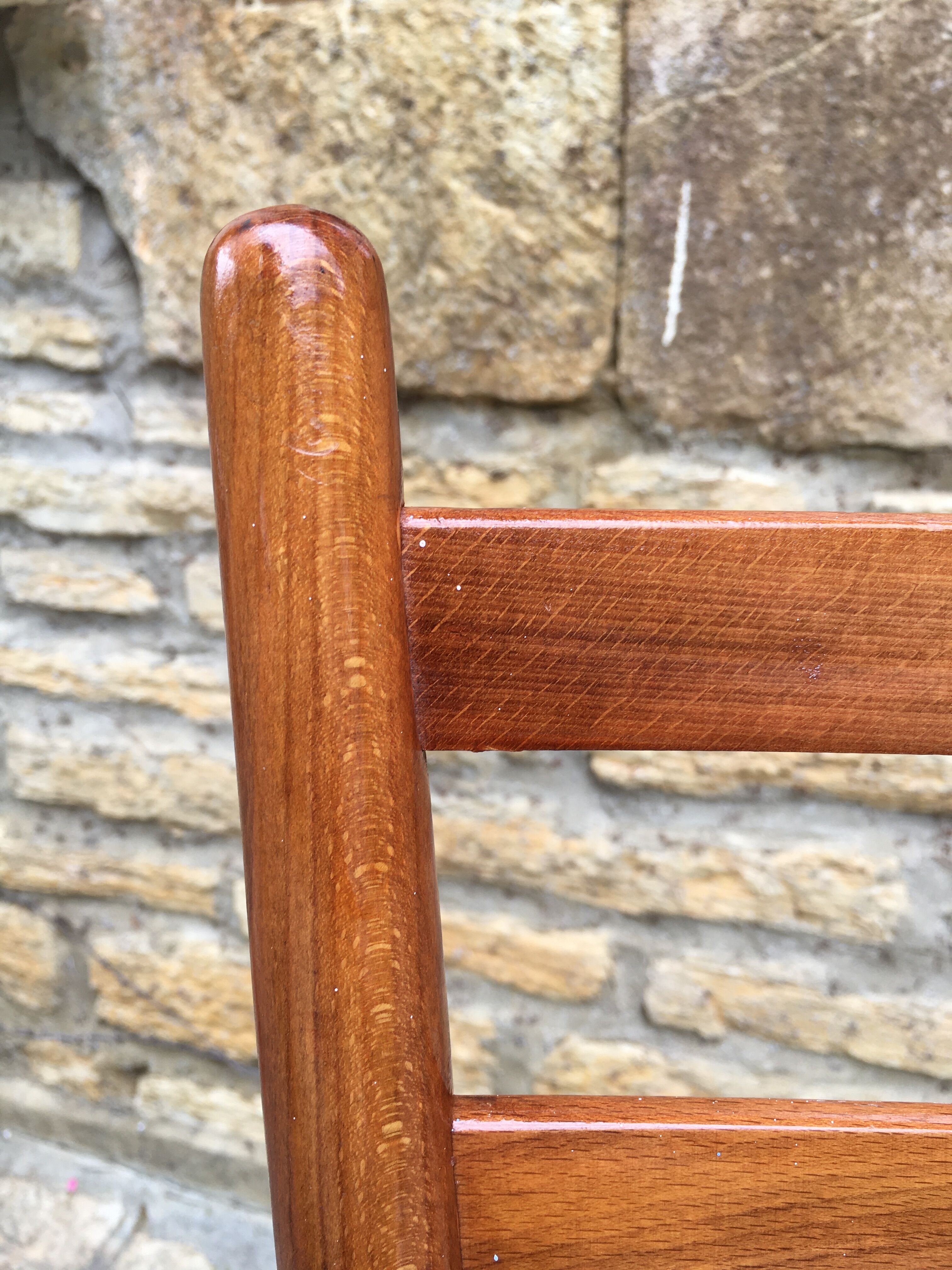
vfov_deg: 61.7
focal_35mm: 29
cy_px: 635
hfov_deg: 48.2
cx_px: 476
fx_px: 1063
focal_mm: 4.15
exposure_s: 1/130
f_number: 2.2
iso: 25
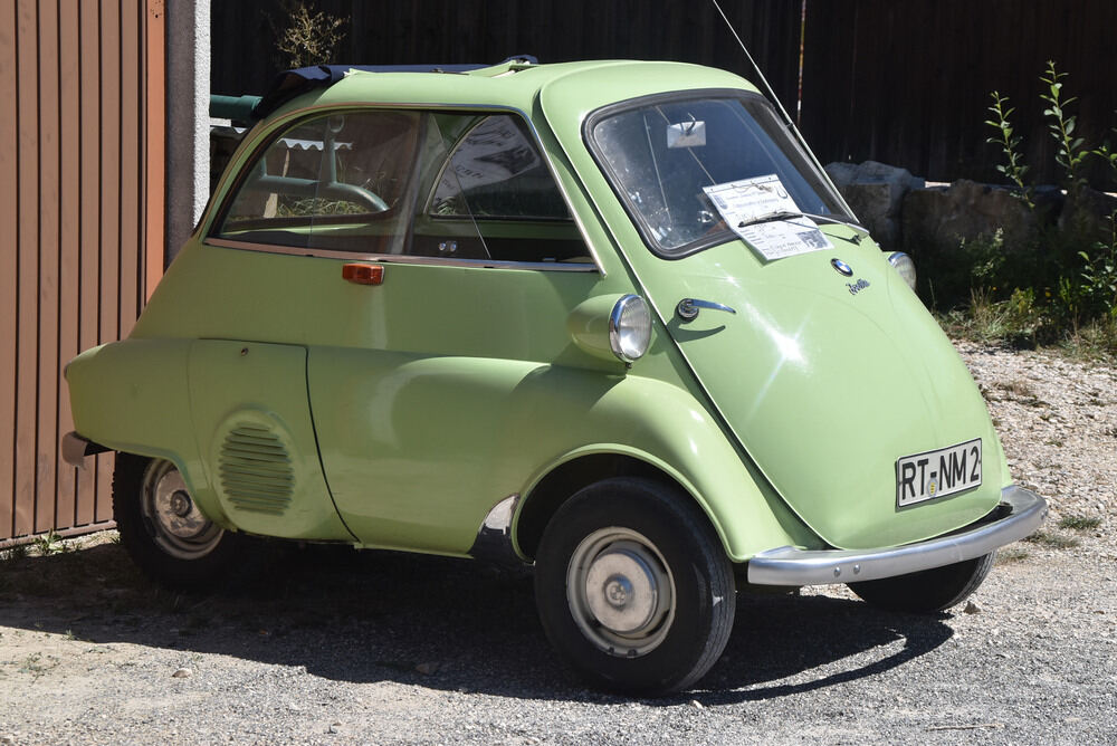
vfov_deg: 13.4
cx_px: 558
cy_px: 373
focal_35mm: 102
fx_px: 3167
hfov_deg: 20.0
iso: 200
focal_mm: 68
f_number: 10
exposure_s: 1/400
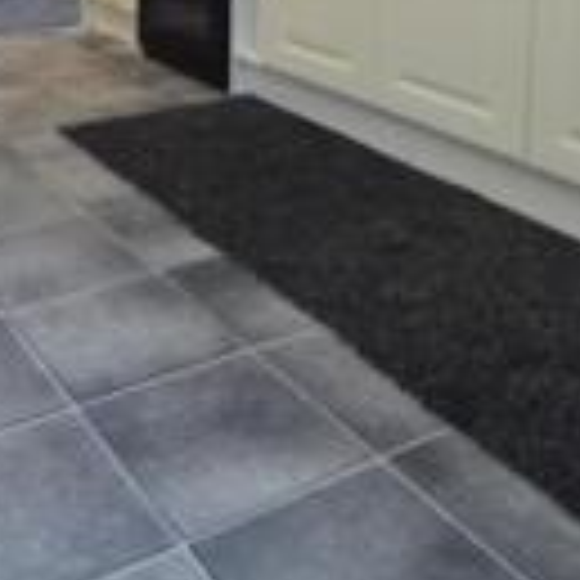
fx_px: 891
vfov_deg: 30.7
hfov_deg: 35.6
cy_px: -110
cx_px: 175
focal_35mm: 47
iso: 450
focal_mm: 10
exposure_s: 1/60
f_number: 3.5
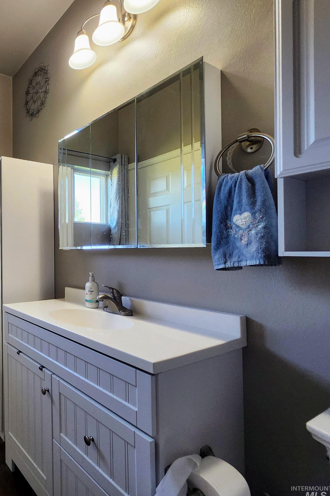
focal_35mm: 19
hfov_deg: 51.0
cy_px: 251
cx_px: -5
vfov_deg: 86.9
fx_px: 261
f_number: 2.2
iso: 160
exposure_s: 1/60
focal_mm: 1.74
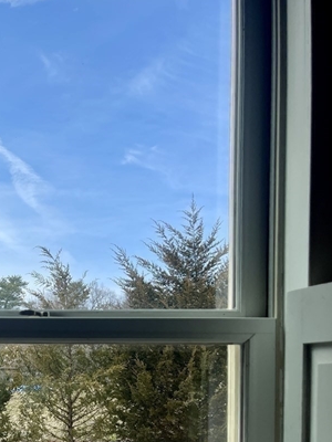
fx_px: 614
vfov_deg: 37.2
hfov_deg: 29.2
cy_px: 393
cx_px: 41
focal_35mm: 48
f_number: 1.6
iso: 32
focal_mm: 5.1
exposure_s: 1/1575
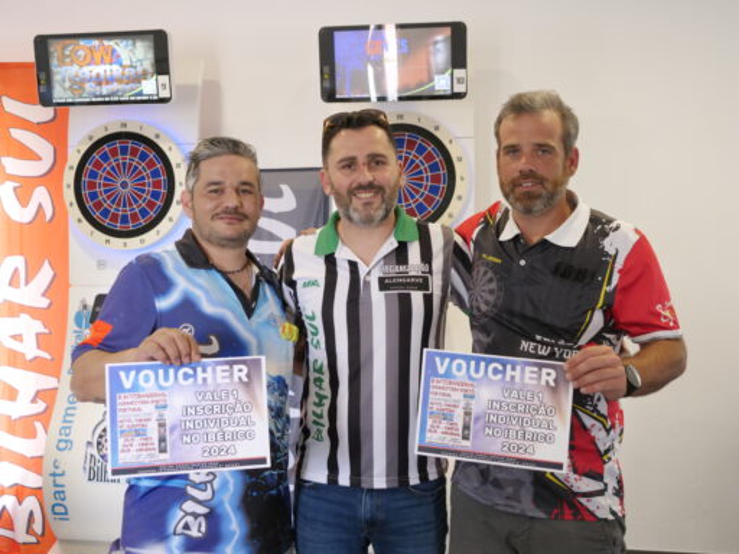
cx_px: 370
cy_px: 277
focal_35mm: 46
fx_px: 982
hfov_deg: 41.2
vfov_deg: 31.5
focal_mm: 23
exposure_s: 1/80
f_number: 3.4
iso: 1600
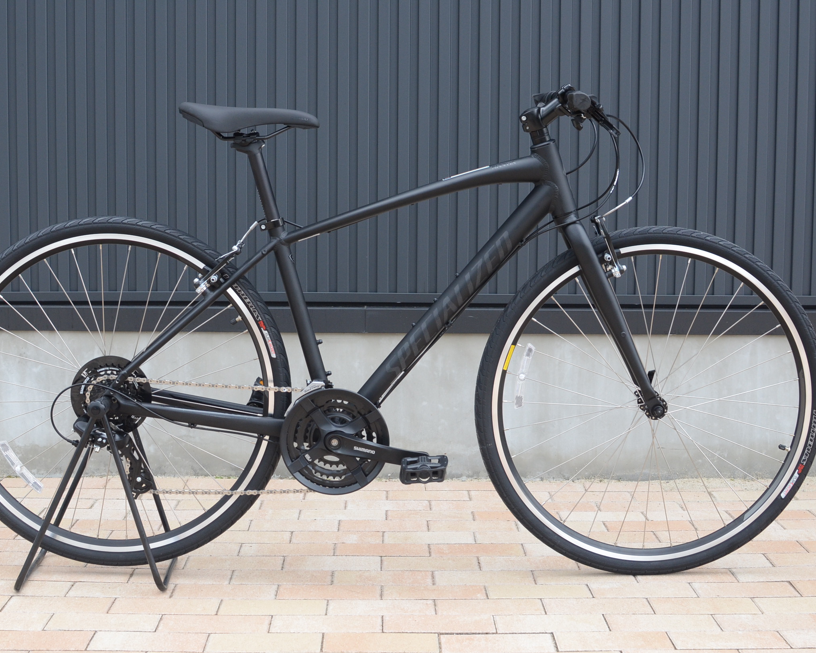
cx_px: 381
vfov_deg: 25.6
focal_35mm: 60
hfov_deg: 31.7
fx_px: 1439
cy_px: 327
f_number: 7.1
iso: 640
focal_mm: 35
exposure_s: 1/200
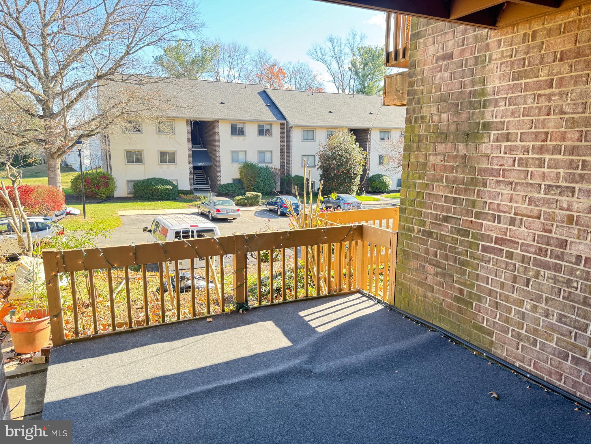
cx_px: 296
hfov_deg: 71.6
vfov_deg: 56.8
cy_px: 222
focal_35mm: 24
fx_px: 410
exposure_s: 1/161
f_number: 1.78
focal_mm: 6.76
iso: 100
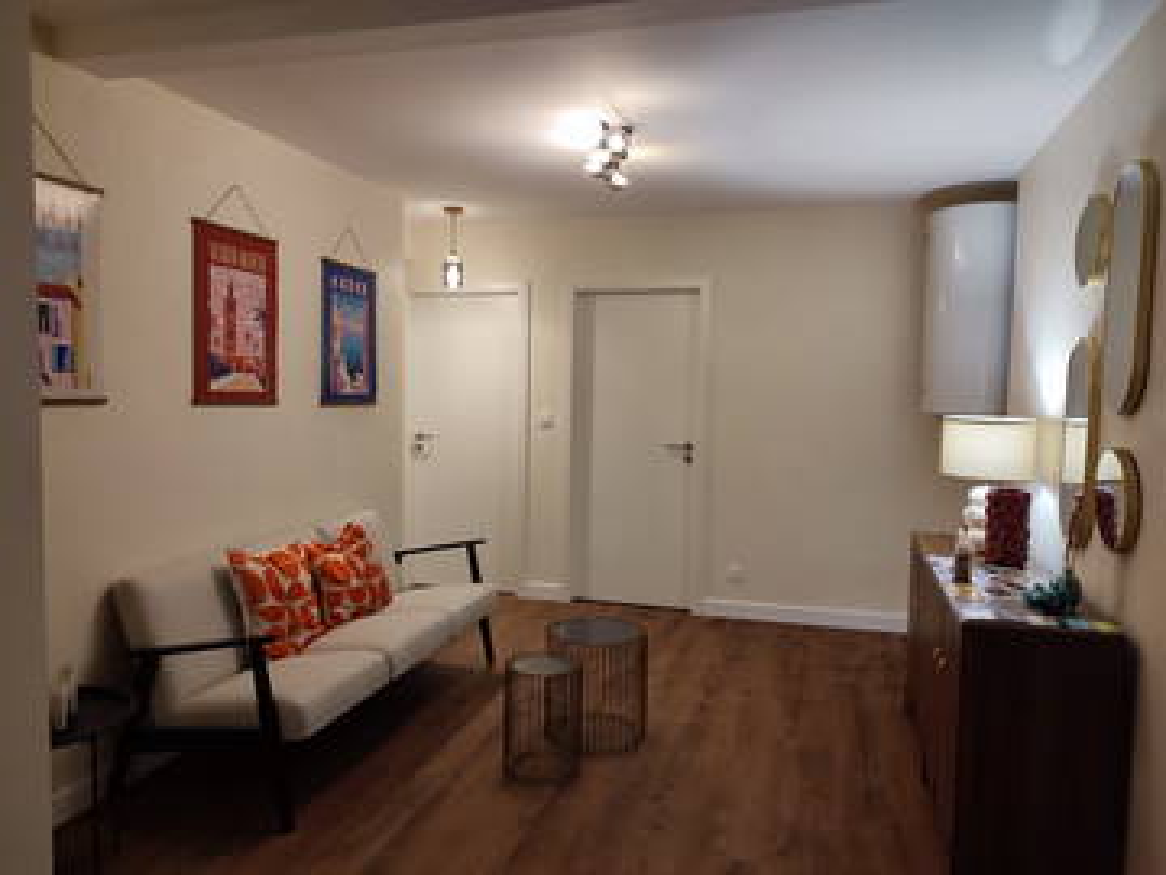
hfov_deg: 71.6
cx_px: 583
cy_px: 438
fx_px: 808
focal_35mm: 24
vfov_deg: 56.8
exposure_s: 1/33
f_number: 1.89
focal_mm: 5.89
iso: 336
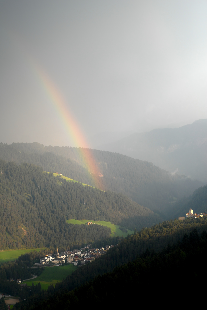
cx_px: 104
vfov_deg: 27.0
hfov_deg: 18.2
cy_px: 155
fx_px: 645
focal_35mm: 75
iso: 200
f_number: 4
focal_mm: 50
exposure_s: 1/500
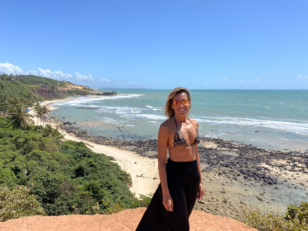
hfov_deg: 67.3
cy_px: 116
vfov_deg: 53.1
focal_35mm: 26
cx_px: 154
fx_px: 231
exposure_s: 1/4115
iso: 32
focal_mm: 4.25
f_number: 1.8
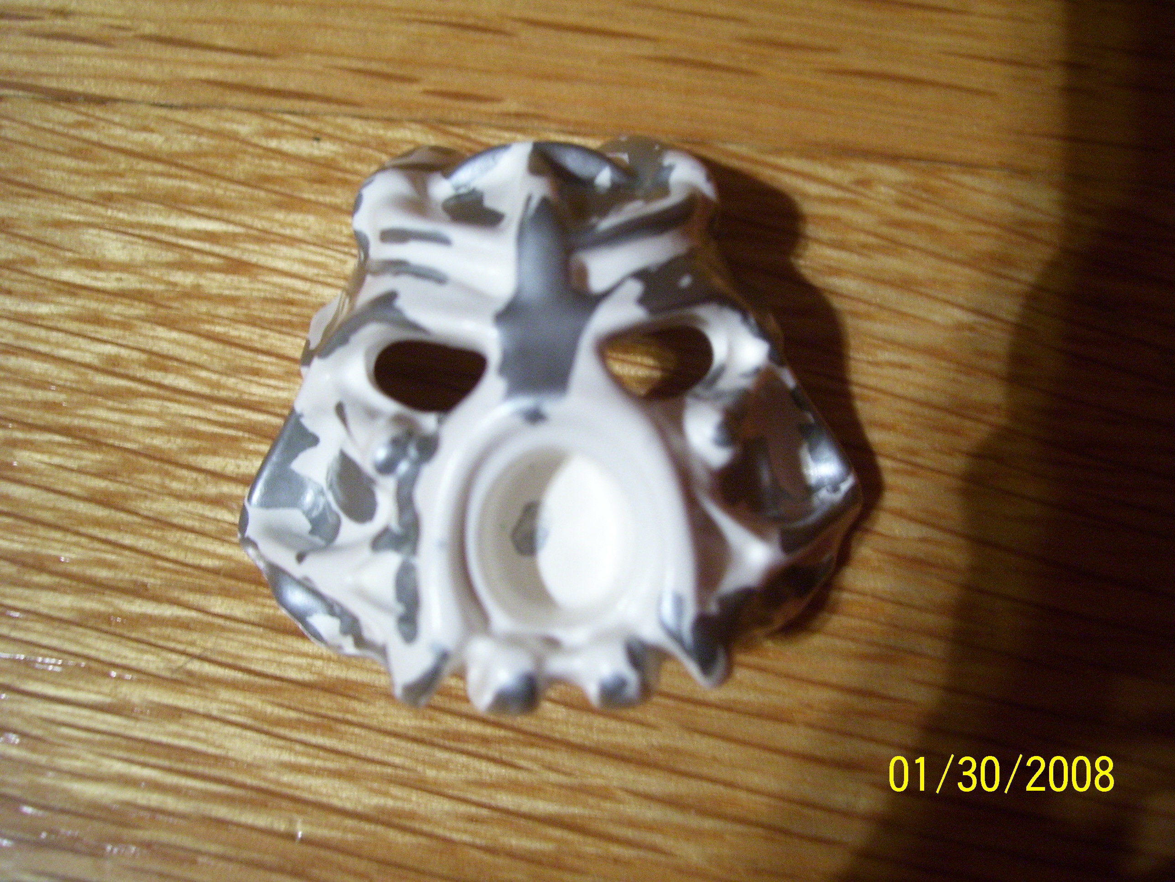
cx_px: 588
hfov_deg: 50.1
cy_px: 441
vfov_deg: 38.7
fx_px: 1256
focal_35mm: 37
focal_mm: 6
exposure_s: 1/8
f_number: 2.7
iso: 160
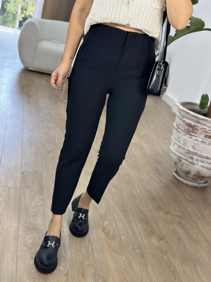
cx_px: 106
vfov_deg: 39.7
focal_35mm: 48
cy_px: 141
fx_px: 390
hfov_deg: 30.3
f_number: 1.78
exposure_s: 1/100
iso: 100
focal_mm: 6.86
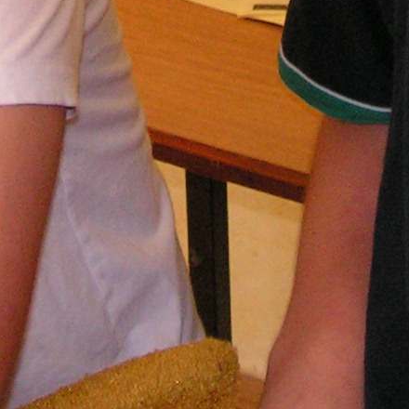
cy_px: -230
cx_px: 222
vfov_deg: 11.3
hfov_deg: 11.8
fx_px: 1978
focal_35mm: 148
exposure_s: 1/40
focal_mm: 6
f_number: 3.2
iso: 200
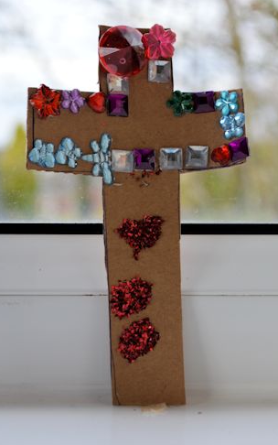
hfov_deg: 15.5
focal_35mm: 85
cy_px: 223
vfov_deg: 24.5
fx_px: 1024
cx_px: 143
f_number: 8
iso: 200
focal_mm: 55
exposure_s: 1/125
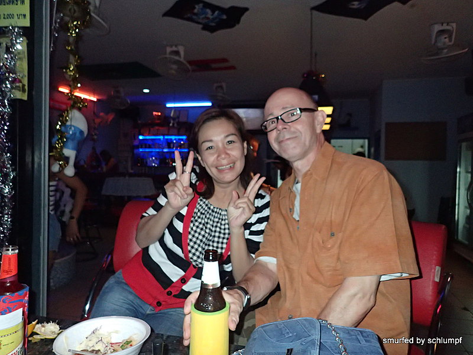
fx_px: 342
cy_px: 178
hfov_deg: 69.4
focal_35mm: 25
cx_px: 236
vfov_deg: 54.9
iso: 800
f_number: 5.6
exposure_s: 1/30
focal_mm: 4.5
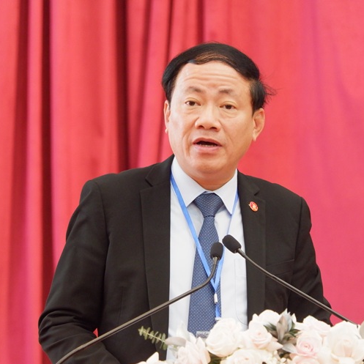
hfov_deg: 3.7
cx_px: 167
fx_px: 5615
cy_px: 184
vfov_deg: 3.7
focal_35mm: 472
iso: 3200
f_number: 6.7
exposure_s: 1/25
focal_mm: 230
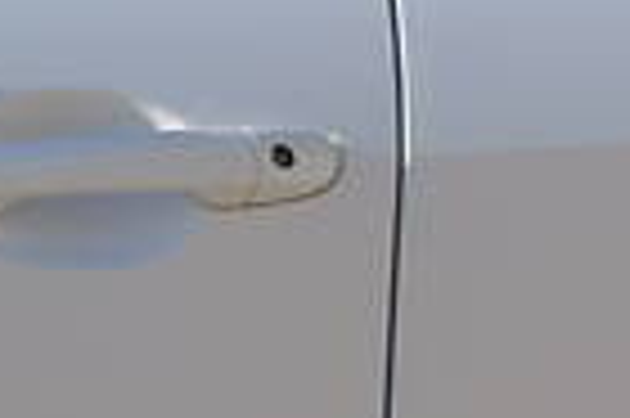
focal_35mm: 377
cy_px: 353
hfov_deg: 5.3
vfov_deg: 3.6
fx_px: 6590
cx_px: 1624
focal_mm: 44
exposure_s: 1/200
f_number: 7.1
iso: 100
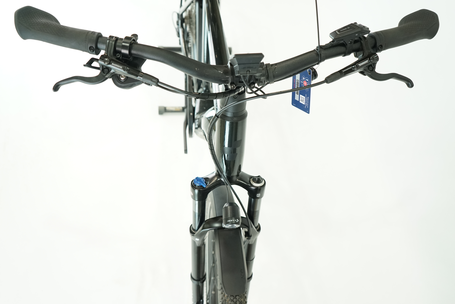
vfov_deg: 43.6
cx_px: 228
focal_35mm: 30
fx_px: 379
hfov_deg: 61.9
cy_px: 152
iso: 2000
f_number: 4.5
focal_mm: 30
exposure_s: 1/200
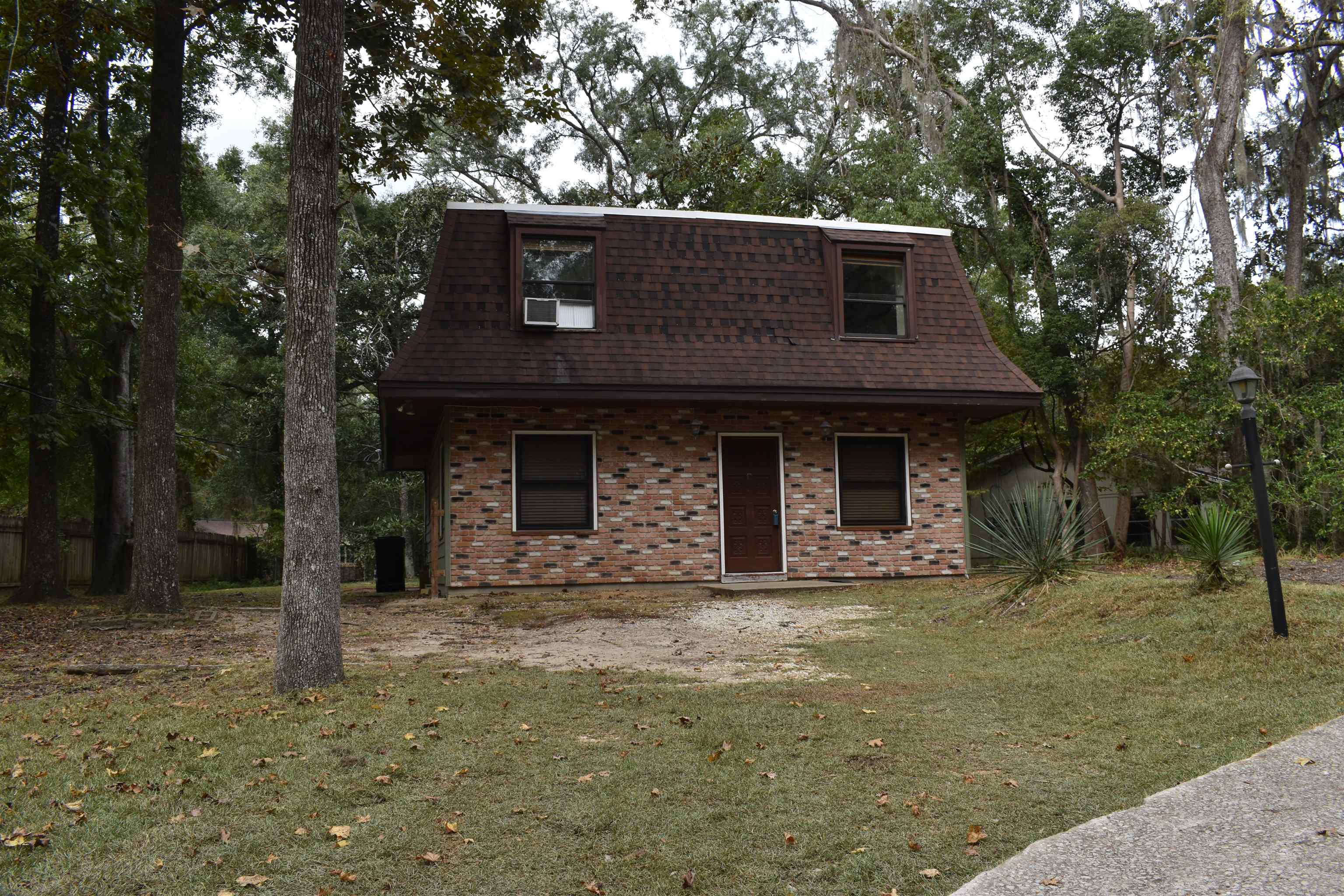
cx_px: 672
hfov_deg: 61.9
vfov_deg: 43.6
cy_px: 448
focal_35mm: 30
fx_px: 1120
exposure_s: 1/250
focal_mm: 20
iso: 200
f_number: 7.1
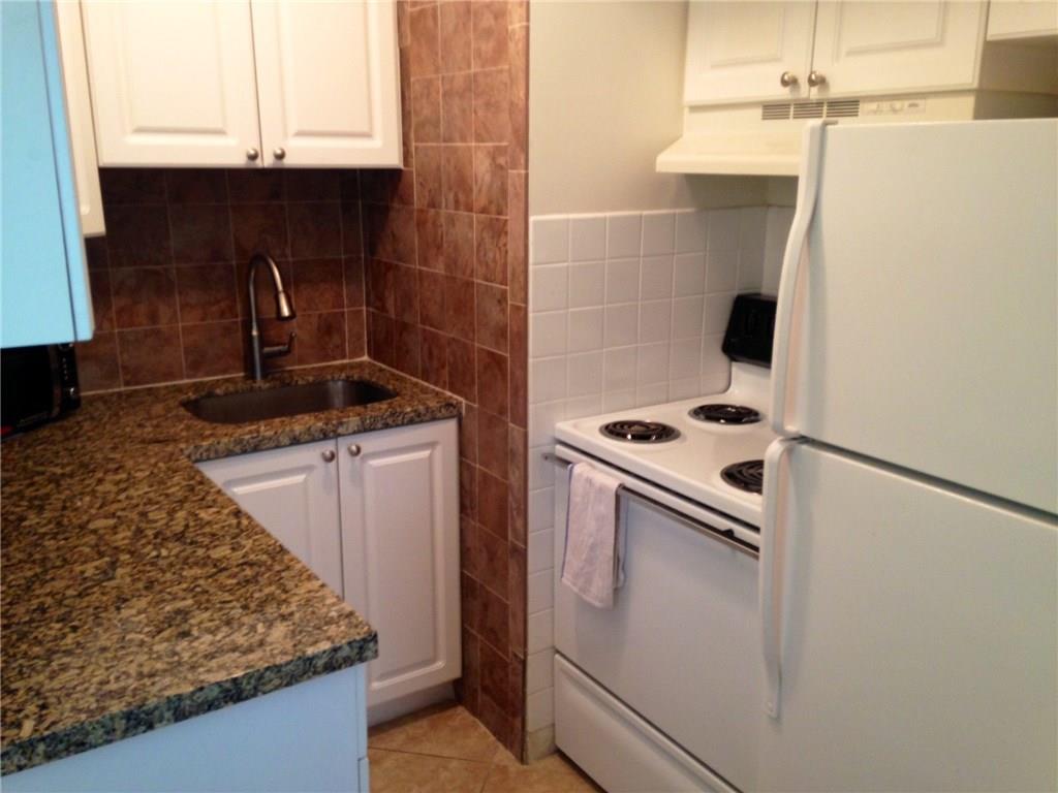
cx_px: 529
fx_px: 1009
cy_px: 396
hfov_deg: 55.4
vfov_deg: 42.9
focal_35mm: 33
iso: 100
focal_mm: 4.12
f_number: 2.4
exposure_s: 1/20
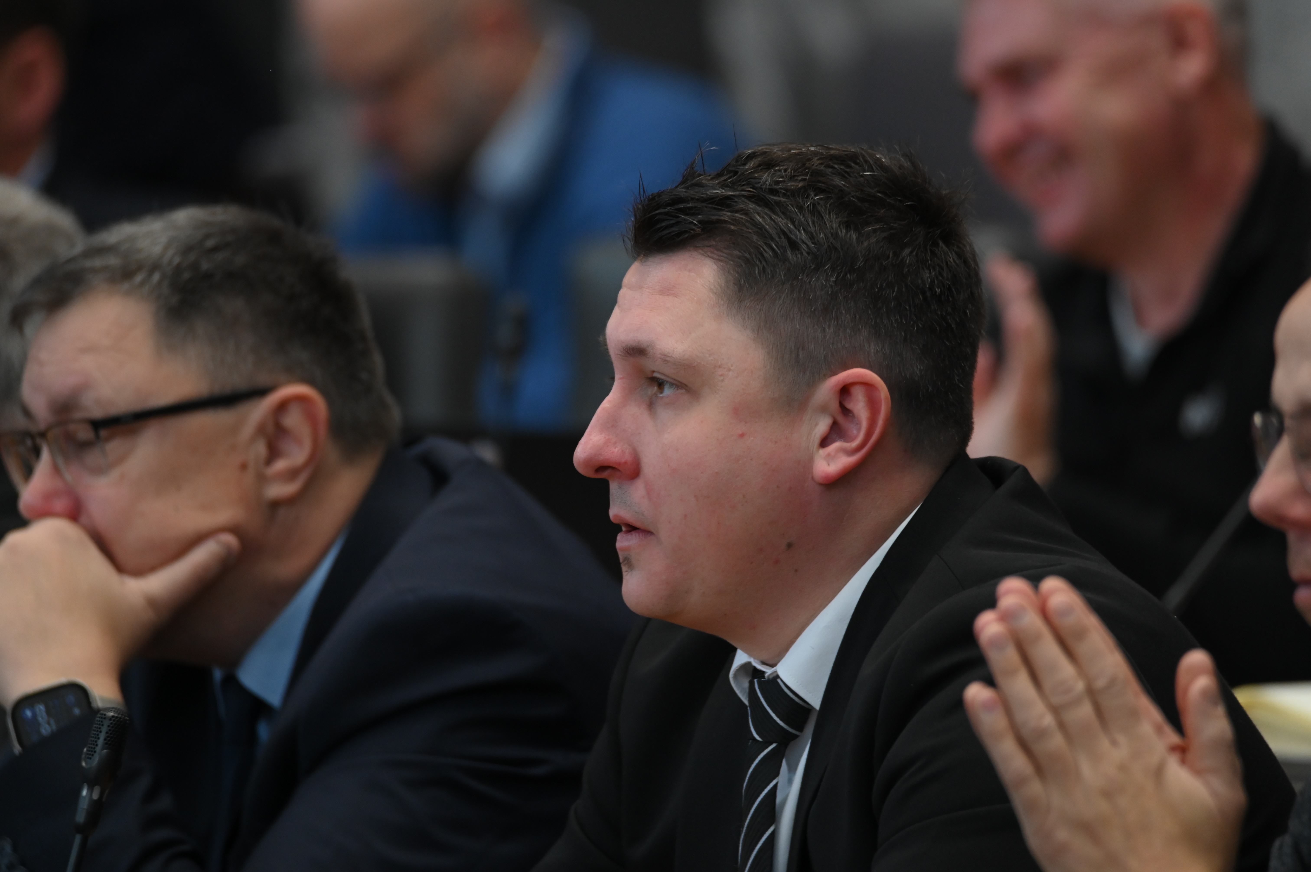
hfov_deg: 3.8
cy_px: 436
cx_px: 656
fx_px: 20015
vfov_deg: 2.5
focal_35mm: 550
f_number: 6.3
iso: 2500
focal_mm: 550
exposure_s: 1/125
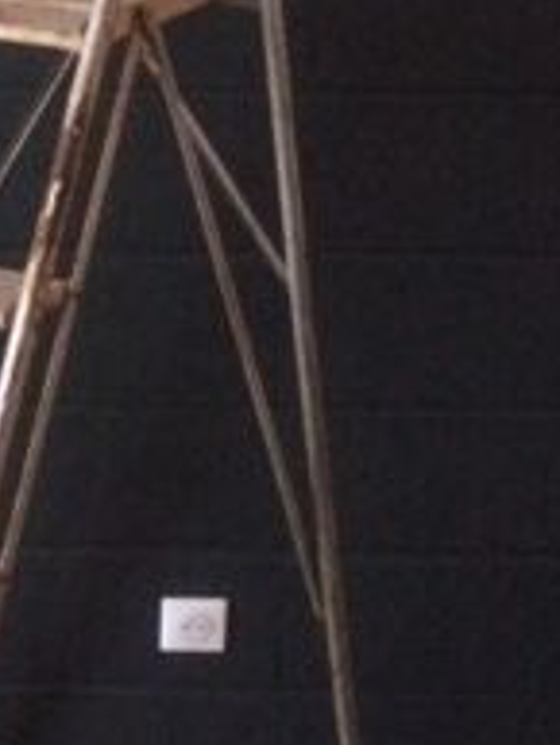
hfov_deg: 15.1
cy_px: 324
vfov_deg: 20.4
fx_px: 2068
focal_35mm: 96
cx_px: -39
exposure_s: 1/17
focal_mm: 4.15
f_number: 2.2
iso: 640
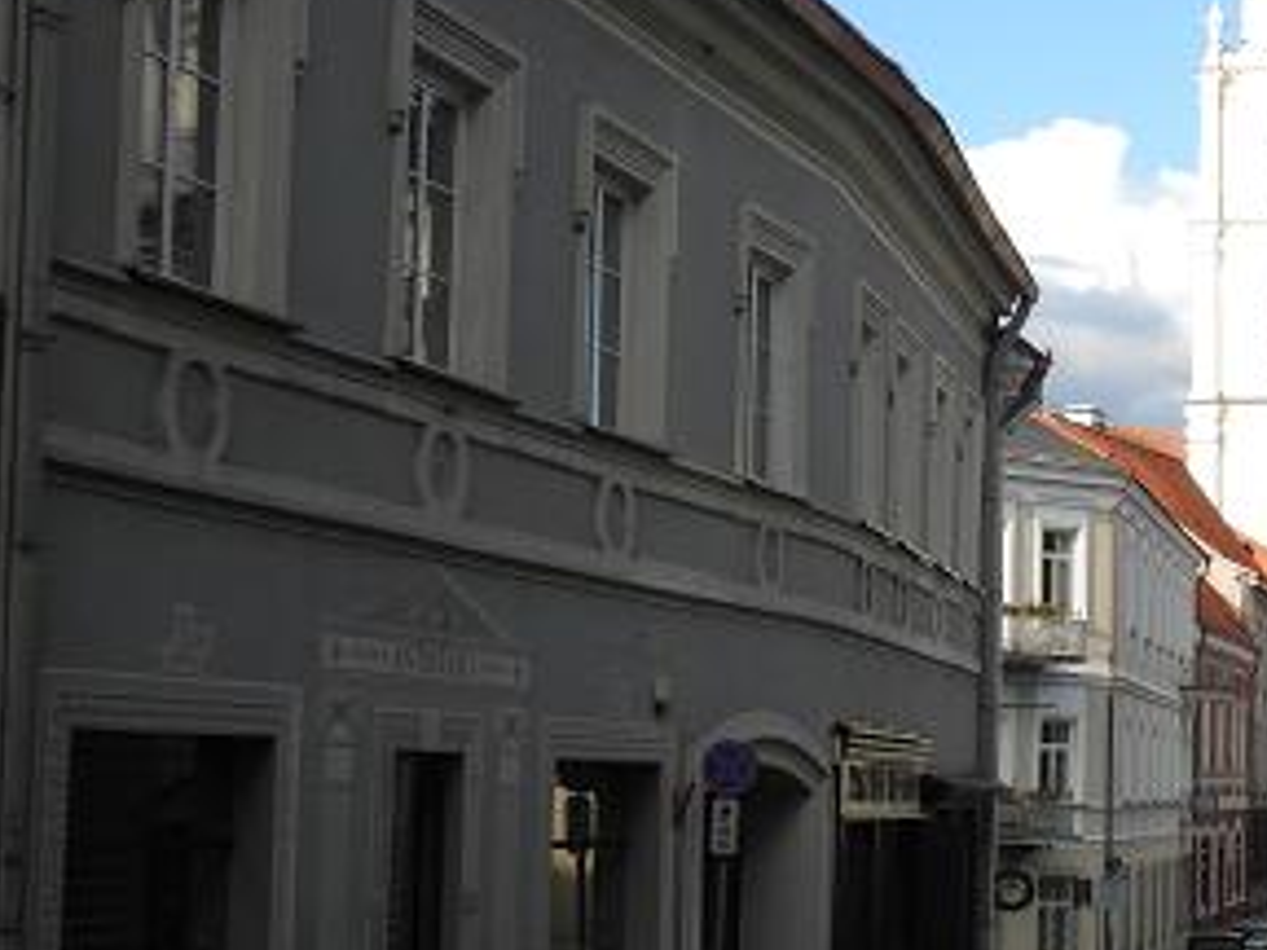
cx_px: 1078
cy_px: 497
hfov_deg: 21.6
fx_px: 3258
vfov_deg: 16.6
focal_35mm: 89
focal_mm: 10.7
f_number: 3.5
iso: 100
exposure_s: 1/800
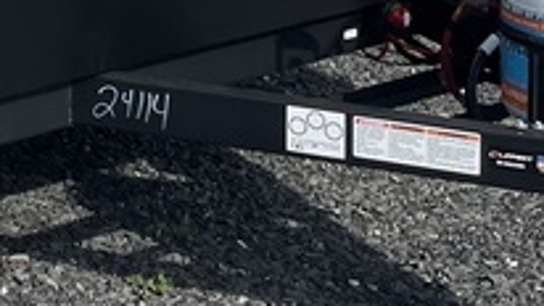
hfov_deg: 14.3
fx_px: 2034
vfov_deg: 8.1
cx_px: -254
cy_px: -375
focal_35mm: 141
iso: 32
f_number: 1.6
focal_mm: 4.2
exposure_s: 1/6135
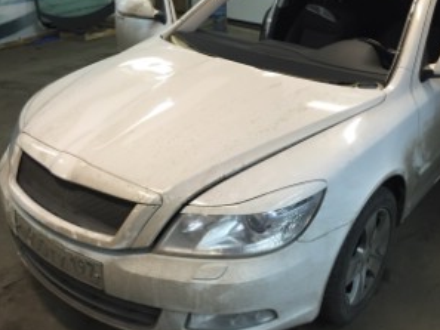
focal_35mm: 39
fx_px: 496
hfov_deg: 47.1
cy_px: 133
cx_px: 293
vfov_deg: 36.7
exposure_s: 1/33
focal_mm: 4.15
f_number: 2.2
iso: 125
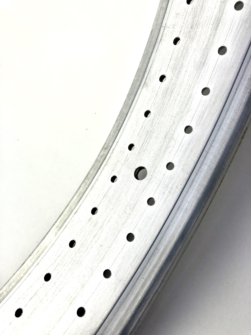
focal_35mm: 28
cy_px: 168
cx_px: 126
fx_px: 271
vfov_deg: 63.4
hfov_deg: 49.7
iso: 20
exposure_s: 1/242
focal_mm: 3.99
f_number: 1.8
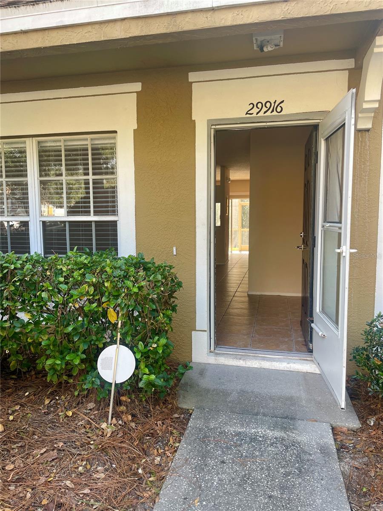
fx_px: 384
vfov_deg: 67.3
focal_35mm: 26
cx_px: 192
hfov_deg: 53.1
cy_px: 256
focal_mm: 4.2
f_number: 1.6
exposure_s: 1/187
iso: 40
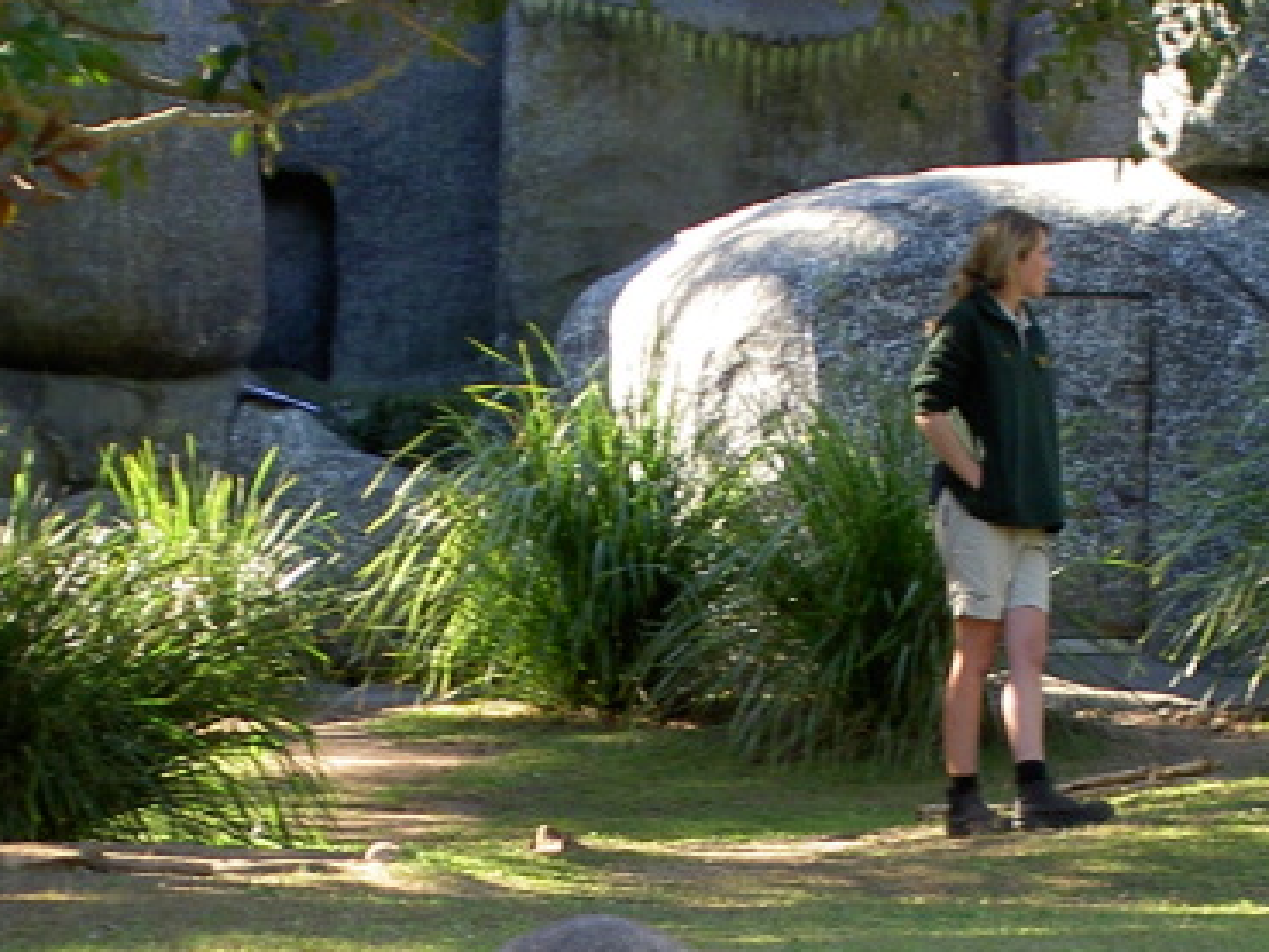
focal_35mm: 177
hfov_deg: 11.2
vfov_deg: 8.4
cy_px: 722
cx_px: 794
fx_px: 6491
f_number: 4.9
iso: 50
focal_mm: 16.8
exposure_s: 1/40
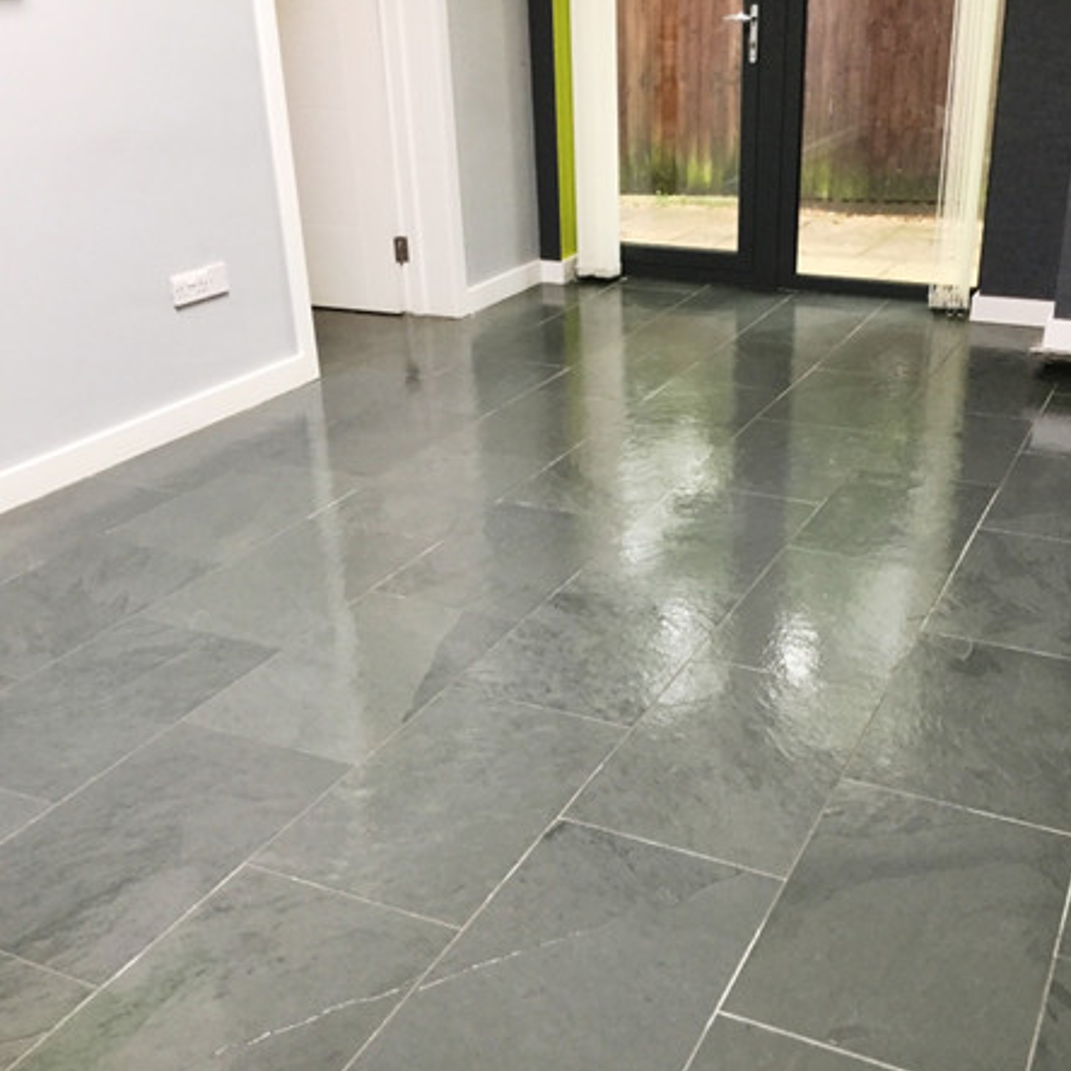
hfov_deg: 44.8
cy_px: 538
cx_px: 627
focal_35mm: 37
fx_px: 1295
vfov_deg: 44.9
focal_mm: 3.3
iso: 40
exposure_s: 1/33
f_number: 2.4
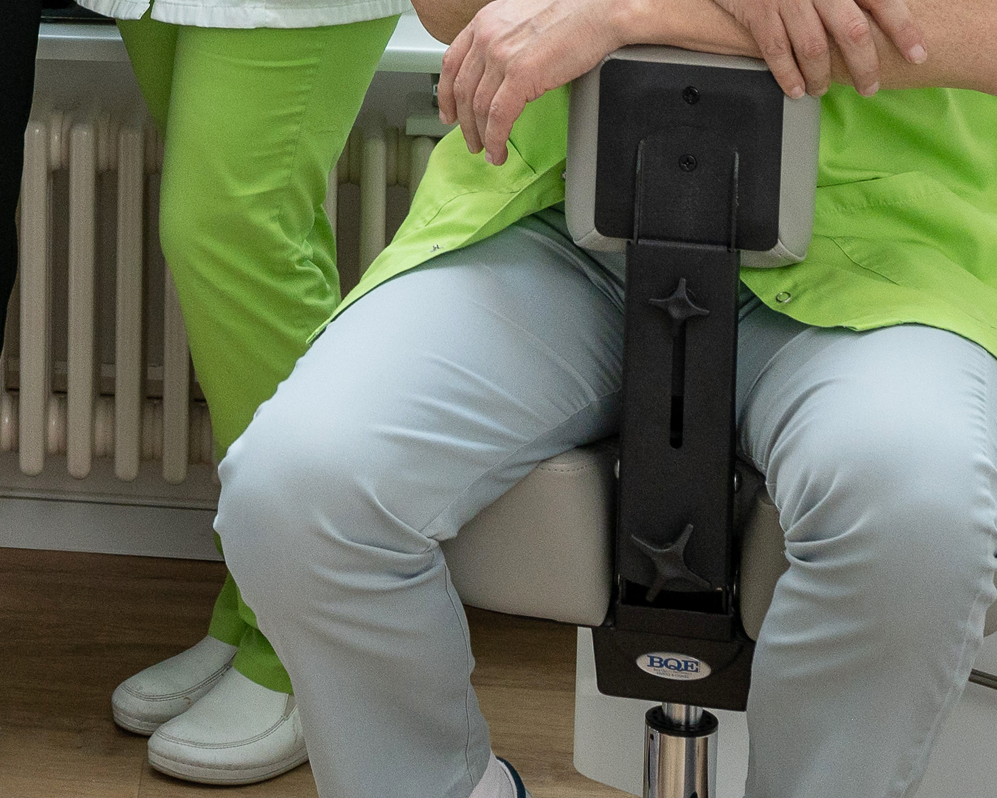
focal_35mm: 135
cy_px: -494
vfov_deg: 10.9
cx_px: -224
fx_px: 3984
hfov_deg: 13.8
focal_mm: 35
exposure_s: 1/160
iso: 800
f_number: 5.6
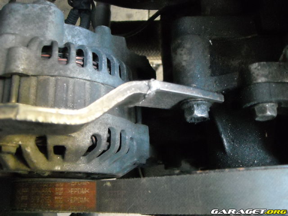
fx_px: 291
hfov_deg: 52.6
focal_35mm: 35
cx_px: 144
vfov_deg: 40.7
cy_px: 108
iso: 672
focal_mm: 5.7
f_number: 2.8
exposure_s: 1/8
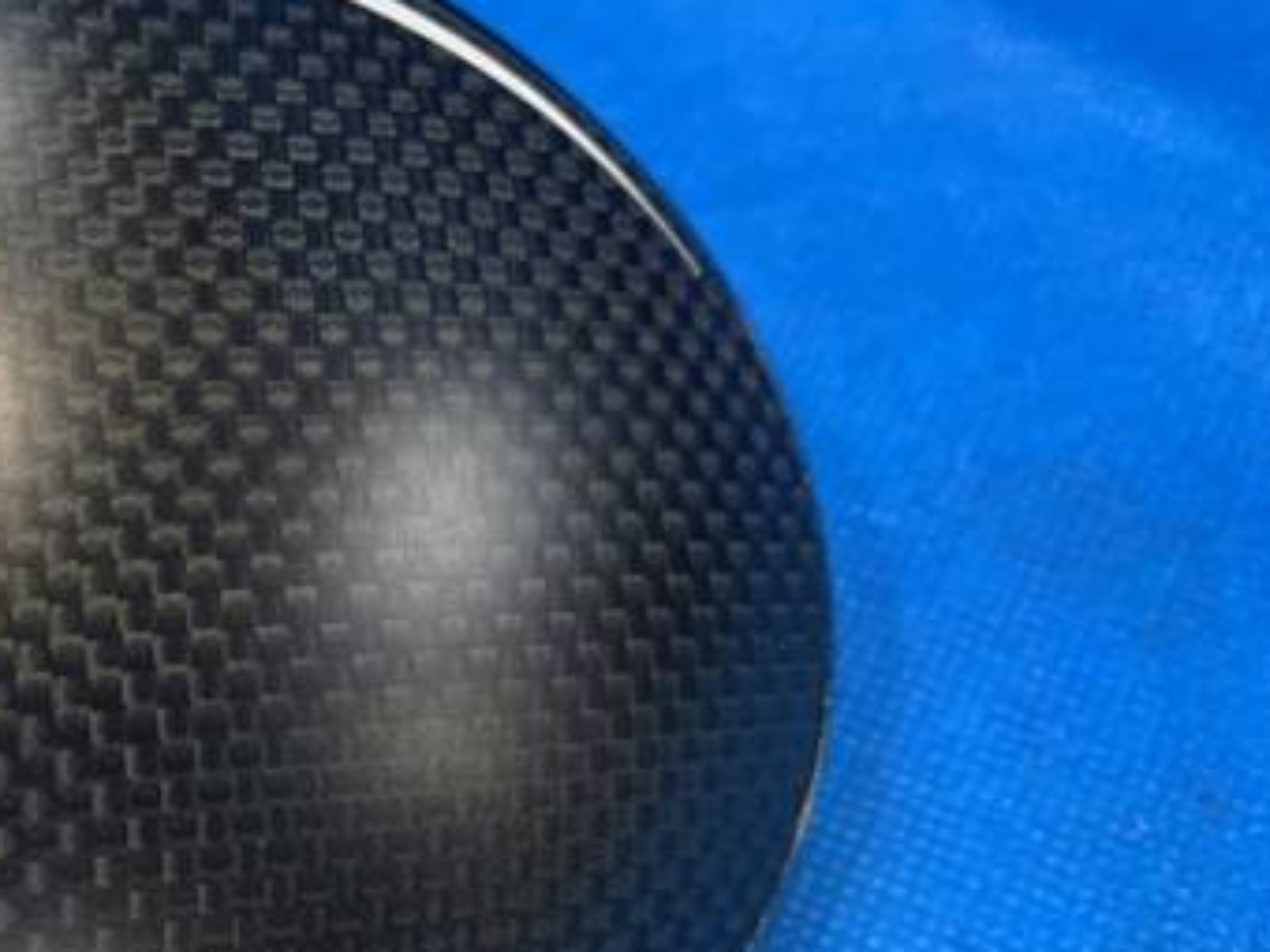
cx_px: 127
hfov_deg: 36.5
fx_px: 1798
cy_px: 620
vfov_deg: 29.5
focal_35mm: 49
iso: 100
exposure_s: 1/60
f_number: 1.8
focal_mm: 4.25
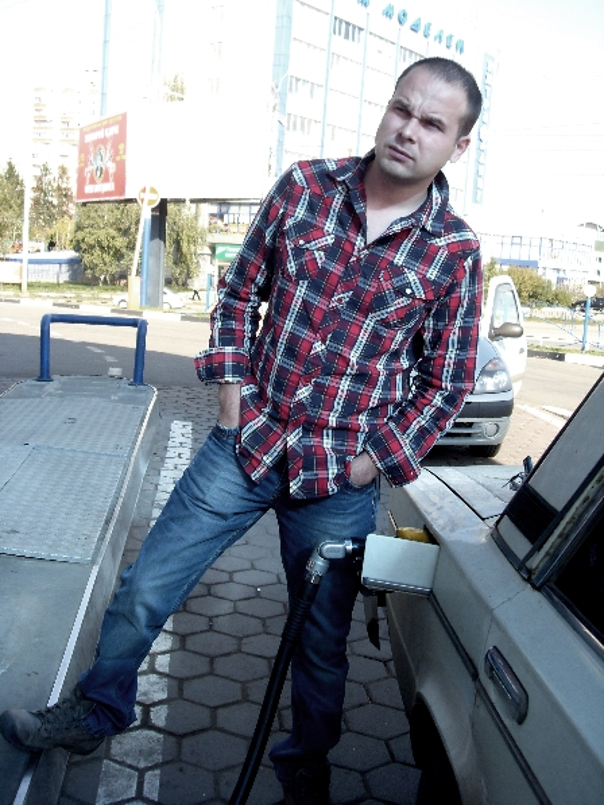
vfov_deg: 52.6
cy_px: 402
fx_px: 814
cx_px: 302
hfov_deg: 40.7
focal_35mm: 35
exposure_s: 1/90
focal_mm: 6.3
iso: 80
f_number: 7
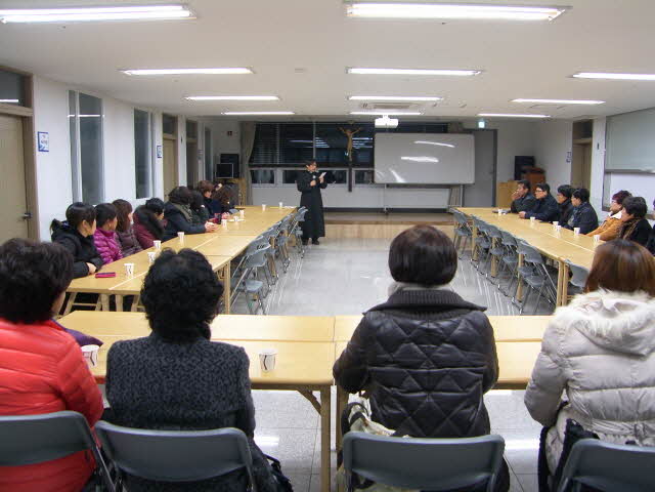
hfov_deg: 63.4
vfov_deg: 49.7
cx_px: 328
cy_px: 246
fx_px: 530
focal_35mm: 28
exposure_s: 1/30
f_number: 2.2
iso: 100
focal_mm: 7.4
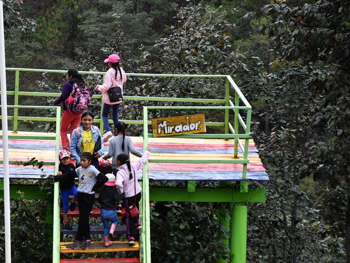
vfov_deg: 7.6
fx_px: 1982
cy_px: 197
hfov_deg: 10.1
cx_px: 60
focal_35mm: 196
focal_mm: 80
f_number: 5.3
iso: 1000
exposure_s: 1/640
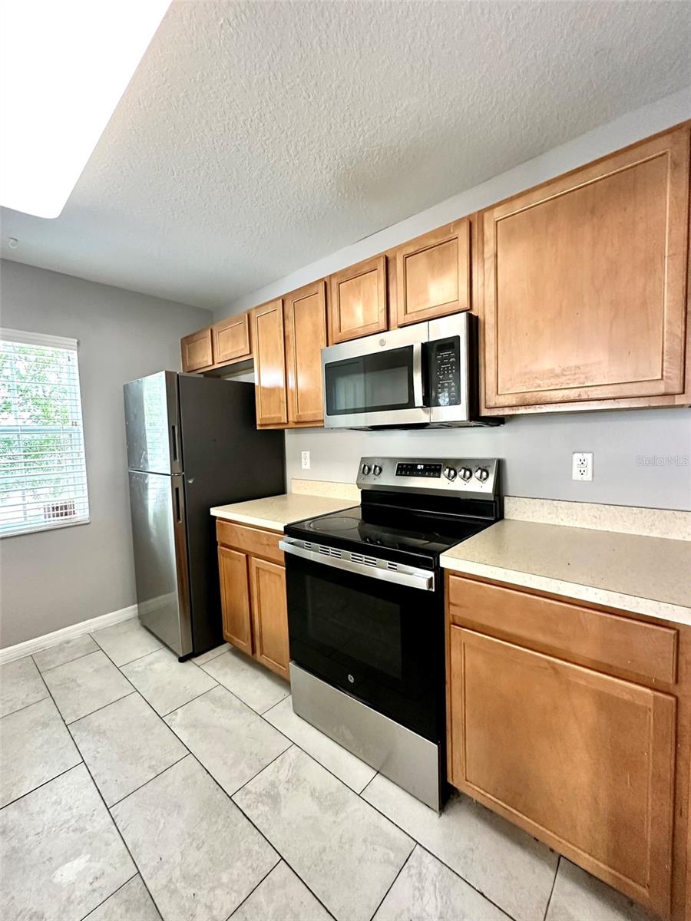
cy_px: 460
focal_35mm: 14
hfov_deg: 85.7
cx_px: 346
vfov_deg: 102.1
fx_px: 373
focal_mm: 2.22
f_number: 2.2
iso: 500
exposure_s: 1/60
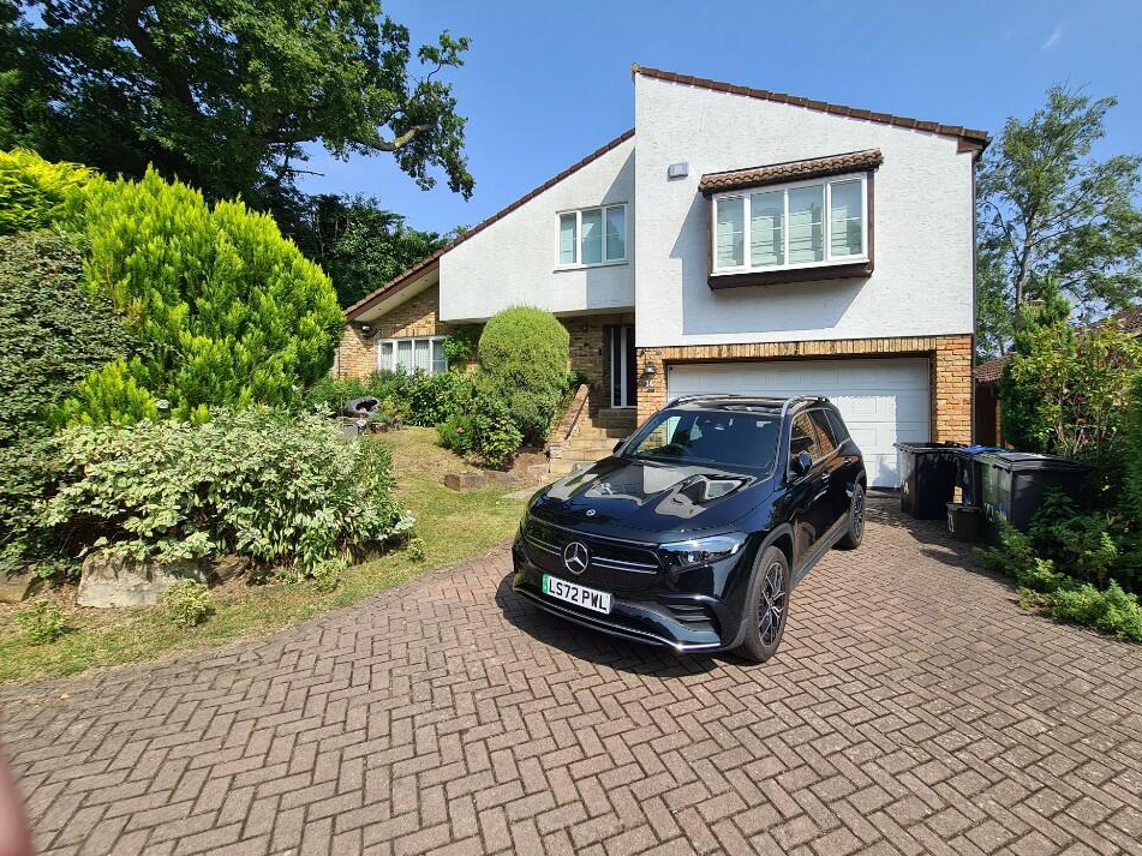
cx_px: 611
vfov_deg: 85.6
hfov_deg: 101.9
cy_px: 414
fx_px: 462
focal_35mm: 14
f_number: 2.2
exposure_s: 1/1536
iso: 64
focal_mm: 2.22
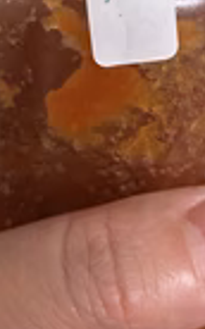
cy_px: 50
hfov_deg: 16.2
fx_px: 717
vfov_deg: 25.3
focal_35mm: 80
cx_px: 153
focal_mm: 5.7
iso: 125
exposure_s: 1/50
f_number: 1.5
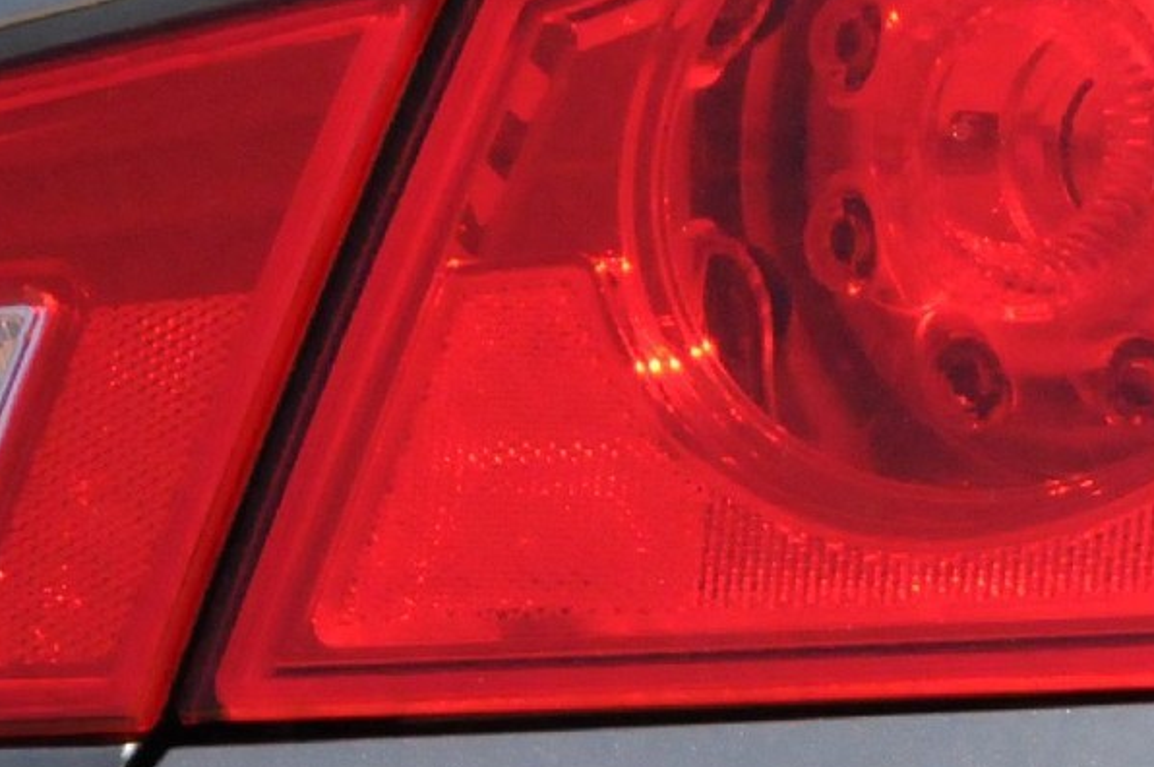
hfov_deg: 2.4
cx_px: 1133
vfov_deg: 1.6
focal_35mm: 850
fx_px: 27220
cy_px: -15
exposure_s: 1/8000
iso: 2000
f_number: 5.6
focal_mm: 135
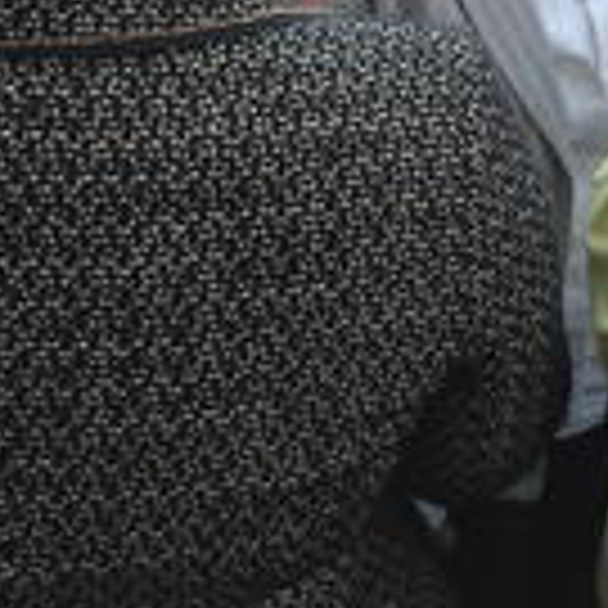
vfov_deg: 19.6
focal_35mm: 82
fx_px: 1629
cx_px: 977
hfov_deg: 18.2
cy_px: -158
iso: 320
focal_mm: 14
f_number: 5.3
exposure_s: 1/125
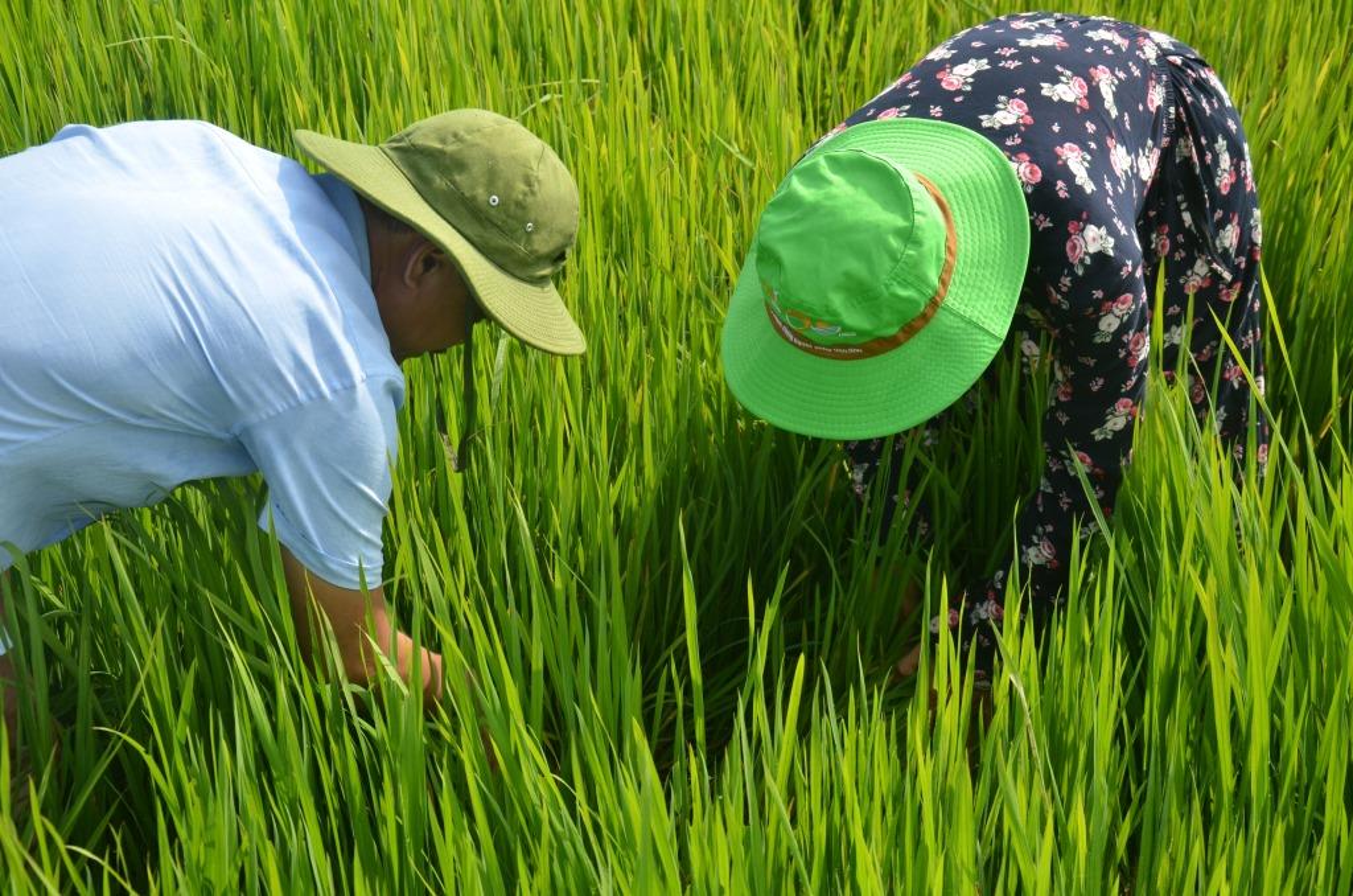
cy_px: 448
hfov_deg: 35.1
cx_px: 676
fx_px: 2138
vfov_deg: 23.7
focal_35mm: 57
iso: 100
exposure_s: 1/250
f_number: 5.6
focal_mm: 38
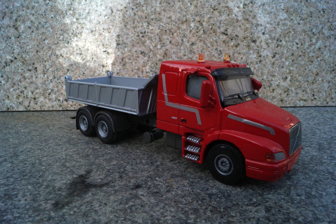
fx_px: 252
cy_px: 112
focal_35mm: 27
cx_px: 168
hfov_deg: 67.4
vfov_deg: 47.9
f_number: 22
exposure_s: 1/60
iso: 640
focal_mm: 18
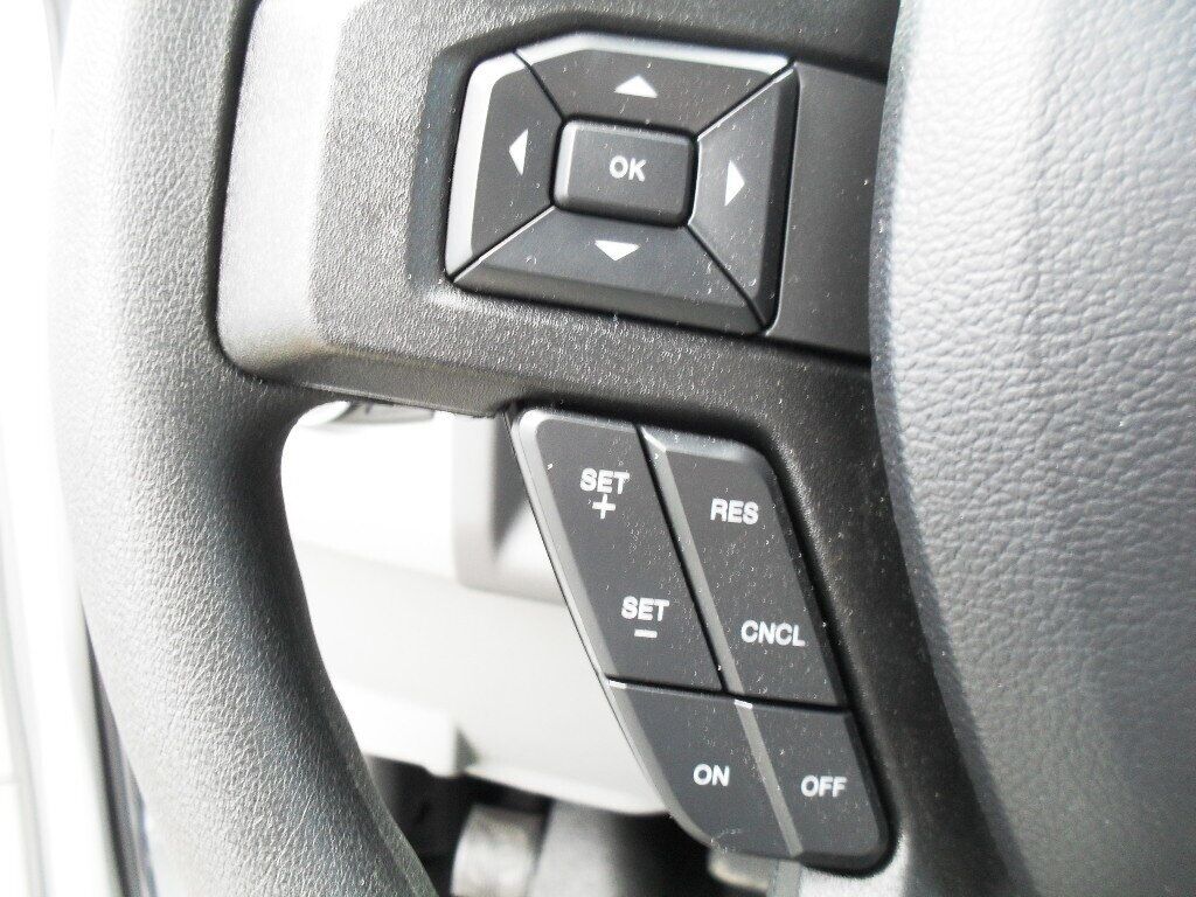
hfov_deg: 52.6
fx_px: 1209
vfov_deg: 40.7
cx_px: 598
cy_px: 448
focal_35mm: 35
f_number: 3.2
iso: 200
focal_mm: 6.3
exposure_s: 1/15
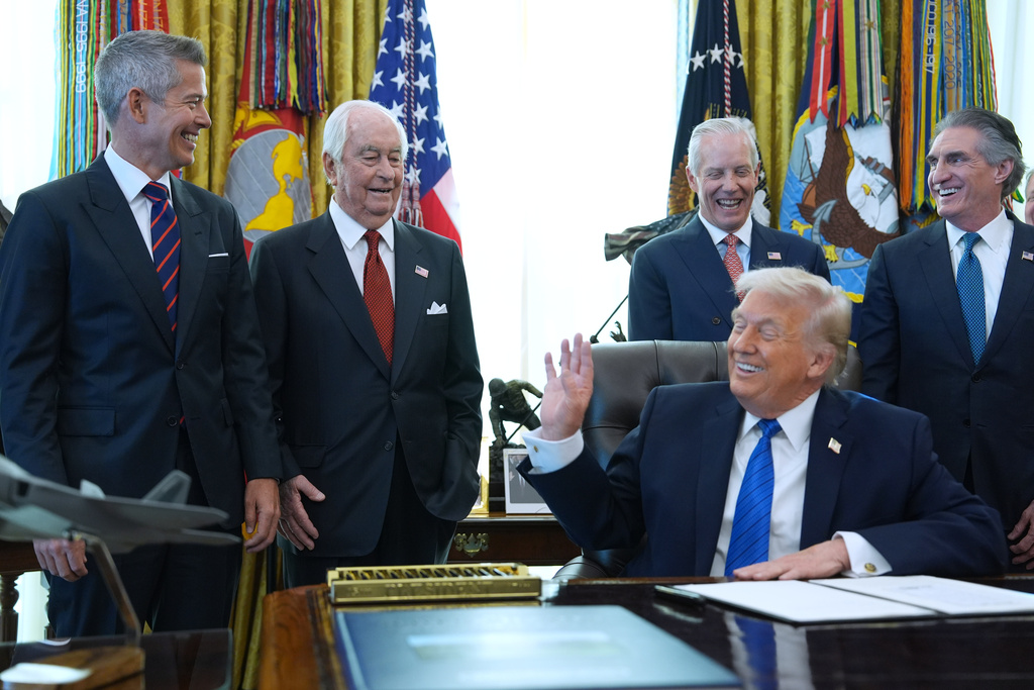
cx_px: 517
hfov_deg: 38.9
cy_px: 345
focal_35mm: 51
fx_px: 1465
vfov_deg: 26.5
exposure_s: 1/250
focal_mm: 51
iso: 2000
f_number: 2.8
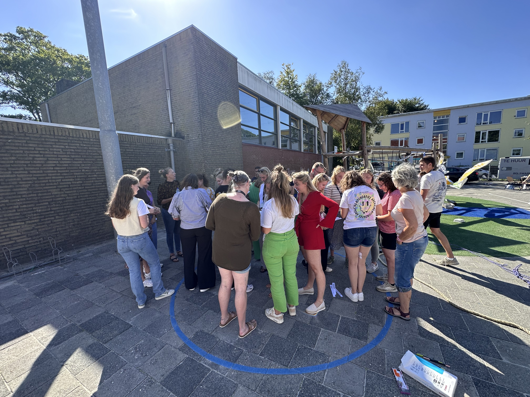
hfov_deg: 102.1
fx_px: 214
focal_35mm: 14
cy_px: 198
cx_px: 265
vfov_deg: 85.7
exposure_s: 1/575
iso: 40
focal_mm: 2.22
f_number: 2.2
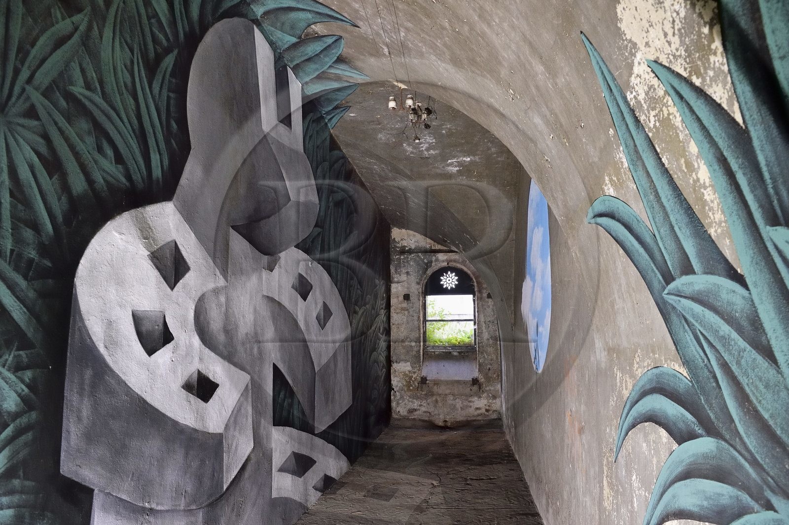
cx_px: 394
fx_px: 591
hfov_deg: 67.4
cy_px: 262
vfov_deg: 47.9
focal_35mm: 27
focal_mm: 27
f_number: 6.3
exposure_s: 1/10
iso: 3200
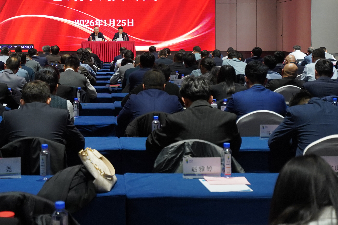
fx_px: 704
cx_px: 95
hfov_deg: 26.7
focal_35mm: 75
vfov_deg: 18.0
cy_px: 47
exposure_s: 1/160
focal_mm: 35
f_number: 4
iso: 1600
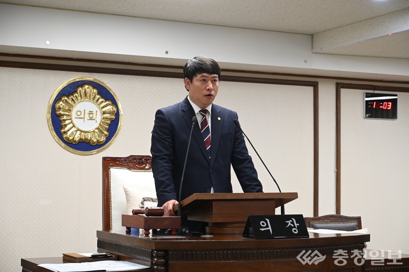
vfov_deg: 19.4
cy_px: 136
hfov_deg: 28.9
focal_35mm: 70
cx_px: 204
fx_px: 795
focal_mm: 70
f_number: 5
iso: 4000
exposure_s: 1/320
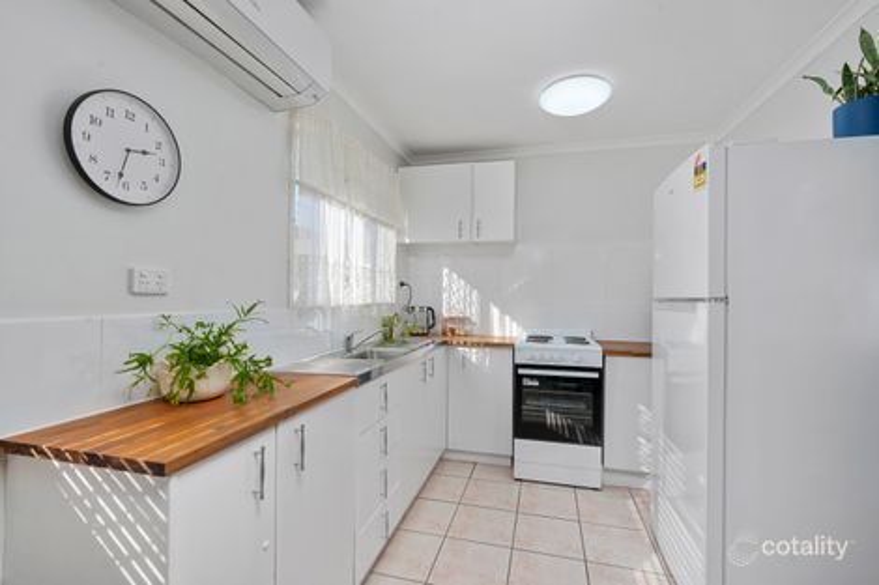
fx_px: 391
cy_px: 292
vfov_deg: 73.7
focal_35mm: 16
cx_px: 440
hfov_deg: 96.8
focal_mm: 16
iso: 200
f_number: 10
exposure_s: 1/13
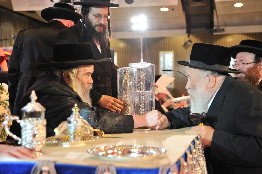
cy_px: 87
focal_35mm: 60
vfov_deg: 22.6
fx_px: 436
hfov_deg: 33.4
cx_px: 131
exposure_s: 1/160
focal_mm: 60
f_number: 4.5
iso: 1250
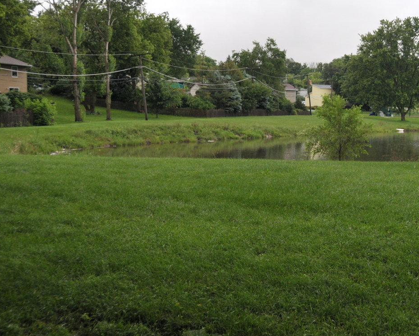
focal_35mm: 49
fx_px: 608
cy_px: 162
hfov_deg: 36.7
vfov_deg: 30.9
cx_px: 337
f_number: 3.5
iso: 500
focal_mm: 20
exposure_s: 1/1250
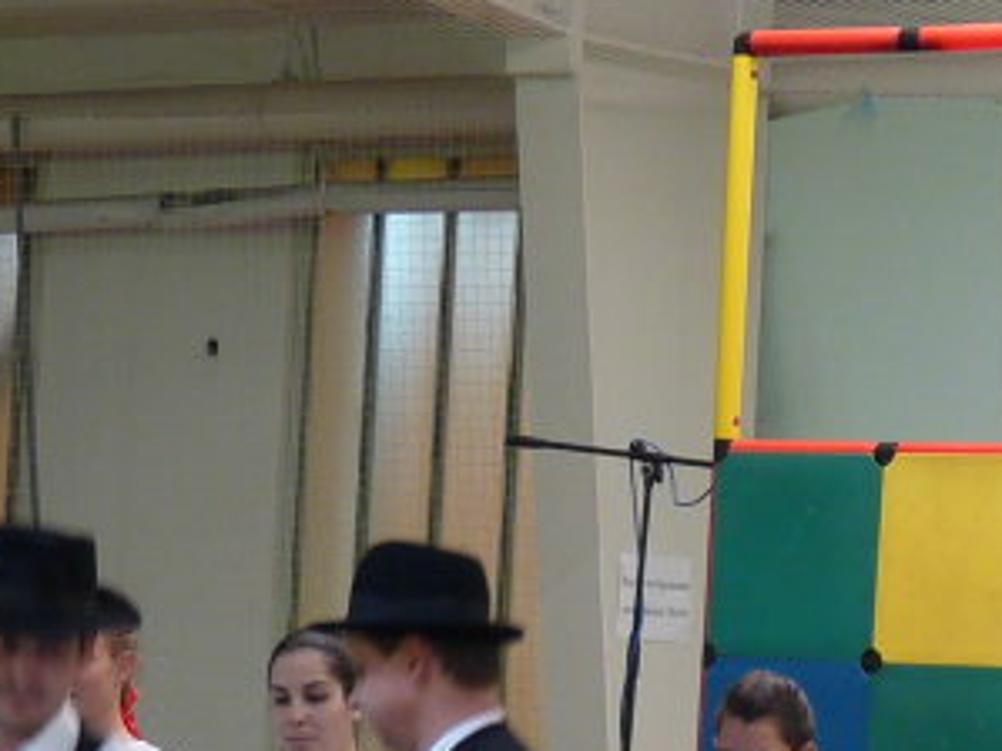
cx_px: 540
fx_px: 6626
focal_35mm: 229
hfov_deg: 8.6
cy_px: 416
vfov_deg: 6.5
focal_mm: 10.8
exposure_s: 1/30
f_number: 3.2
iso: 125
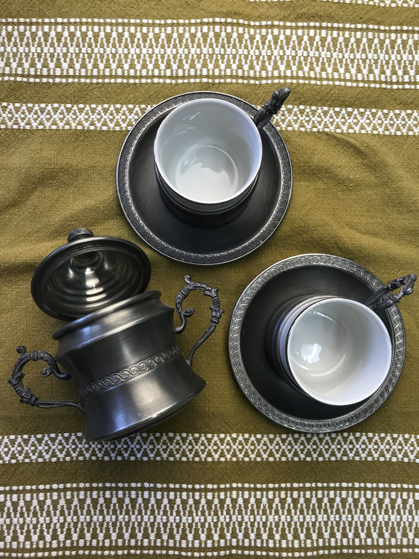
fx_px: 452
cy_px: 280
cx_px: 210
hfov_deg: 49.7
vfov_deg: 63.4
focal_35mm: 28
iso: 20
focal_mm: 3.99
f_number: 1.8
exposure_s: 1/33
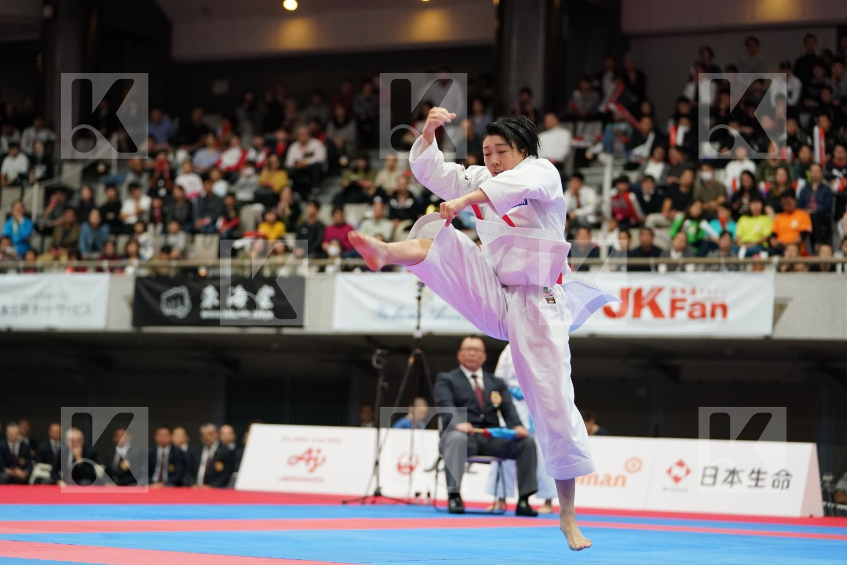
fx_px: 2306
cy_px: 282
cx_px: 424
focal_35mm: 98
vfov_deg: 14.0
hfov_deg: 20.8
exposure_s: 1/500
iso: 2500
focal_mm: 98
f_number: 2.8
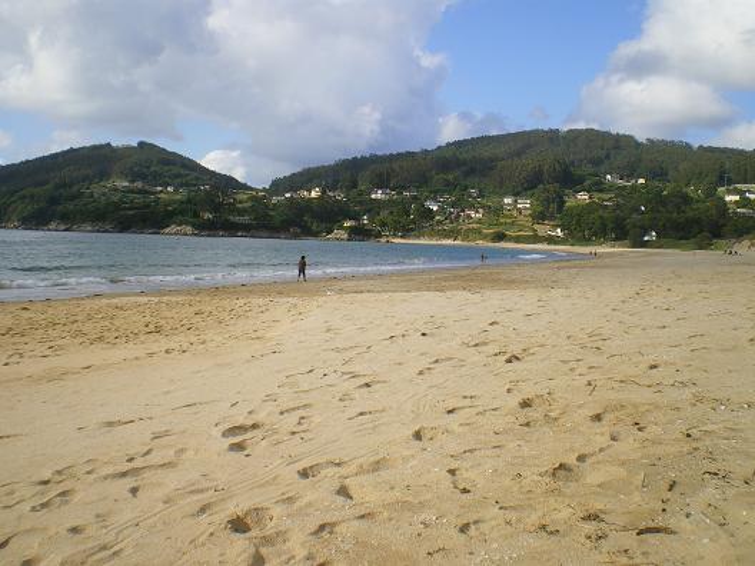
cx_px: 378
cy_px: 283
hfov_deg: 49.0
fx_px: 829
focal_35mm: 38
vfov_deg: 37.7
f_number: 4.6
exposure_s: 1/400
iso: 64
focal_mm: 6.3
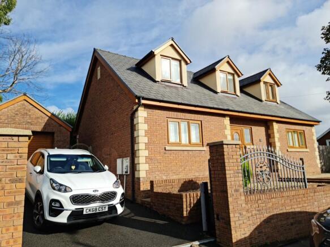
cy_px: 124
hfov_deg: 69.4
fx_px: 238
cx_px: 165
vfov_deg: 54.9
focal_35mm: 25
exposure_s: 1/1080
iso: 50
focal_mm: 7
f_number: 1.8
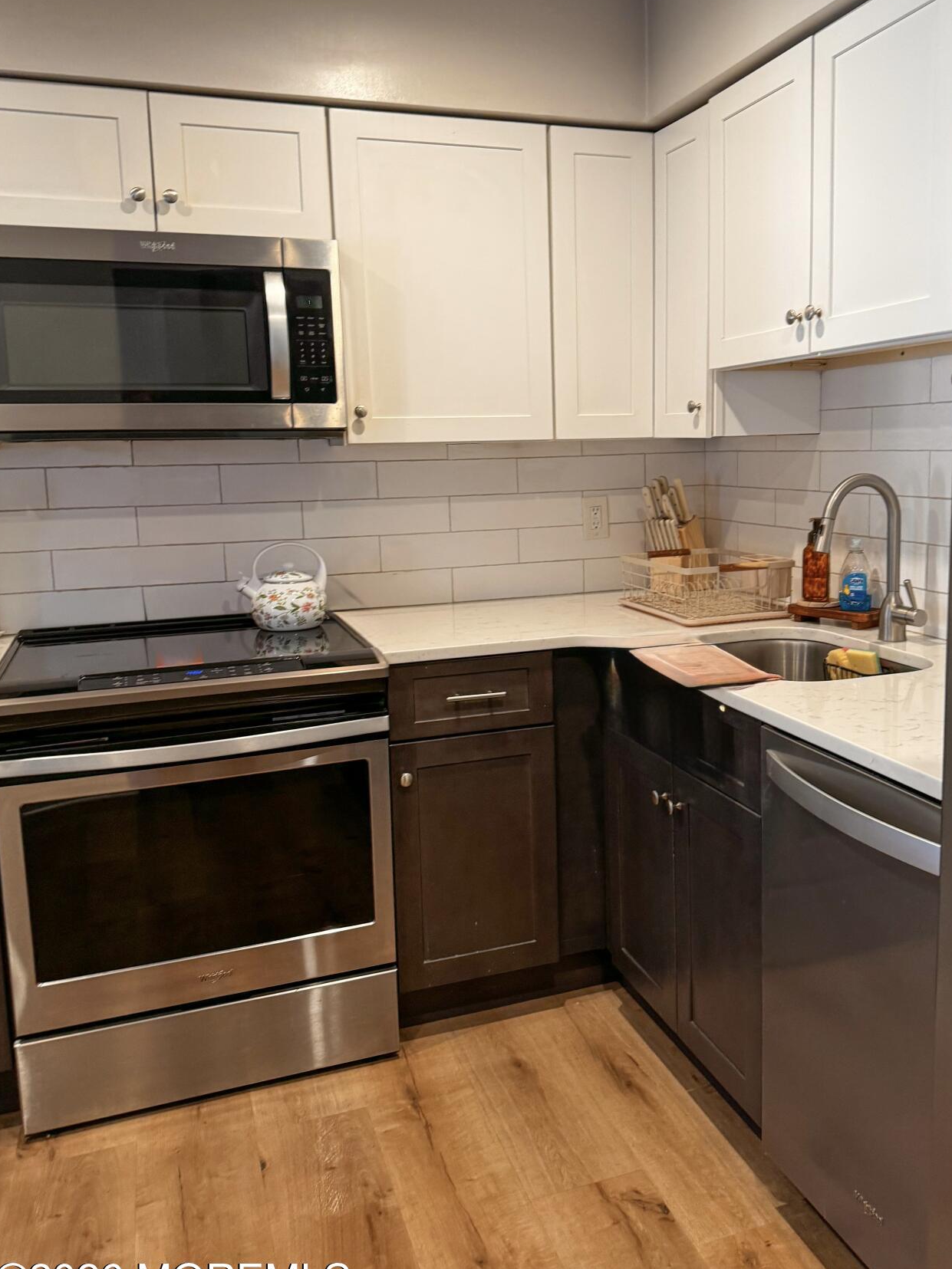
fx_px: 1064
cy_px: 584
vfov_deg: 61.6
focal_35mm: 29
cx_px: 568
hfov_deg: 48.0
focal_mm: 6.76
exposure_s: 1/60
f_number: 1.8
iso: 250
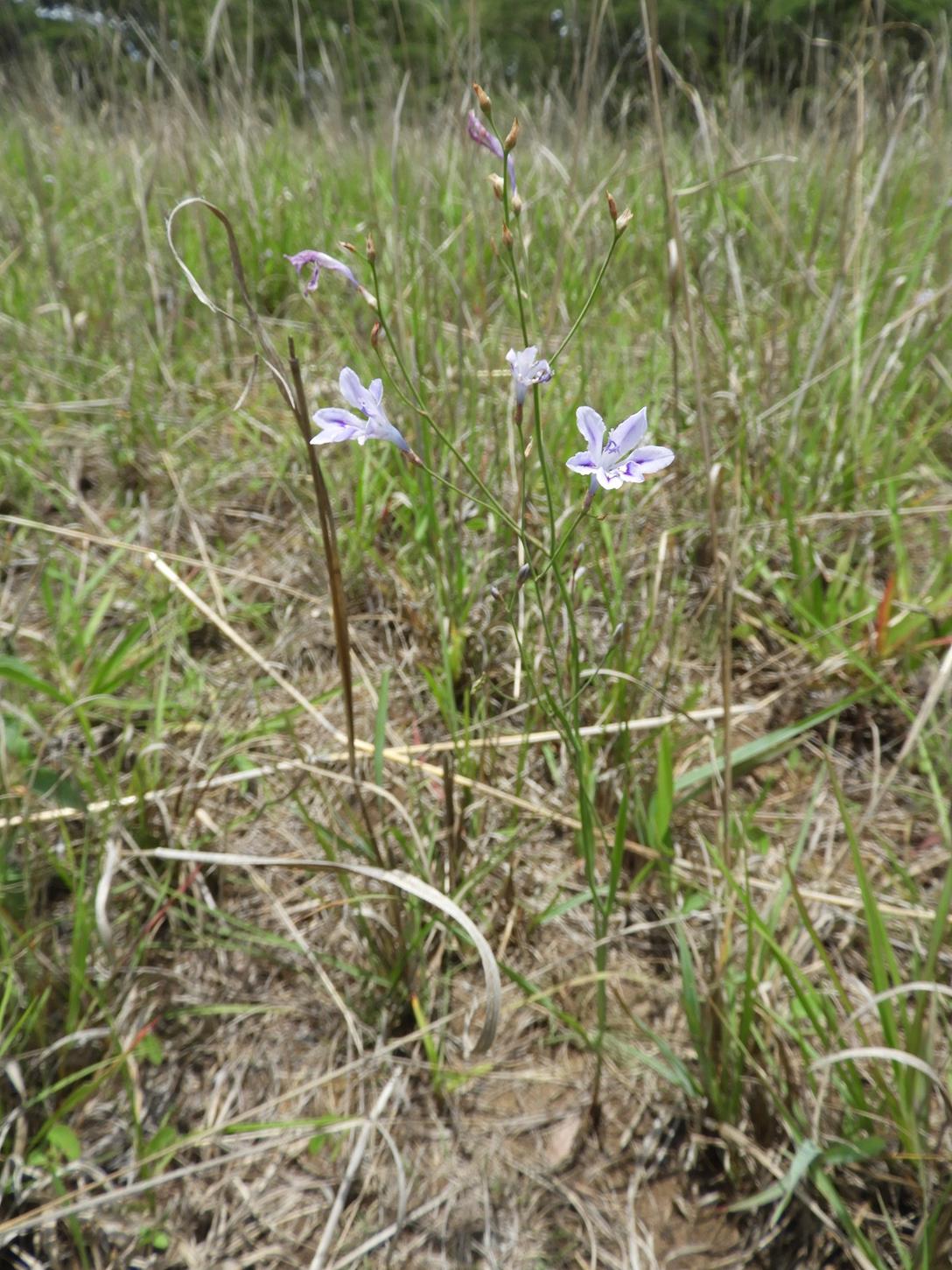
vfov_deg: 71.6
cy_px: 635
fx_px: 880
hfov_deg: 56.8
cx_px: 476
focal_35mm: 24
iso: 100
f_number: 3.3
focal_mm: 4.3
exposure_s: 1/1000
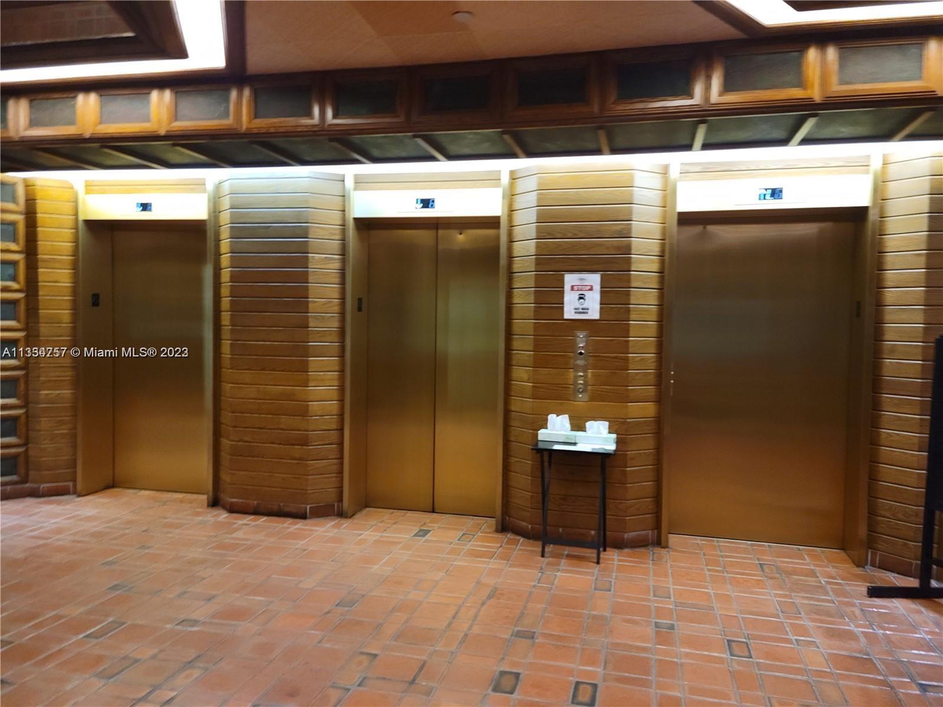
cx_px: 472
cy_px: 354
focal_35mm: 28
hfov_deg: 63.4
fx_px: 763
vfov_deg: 49.7
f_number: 2
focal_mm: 5.9
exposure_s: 1/30
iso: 640
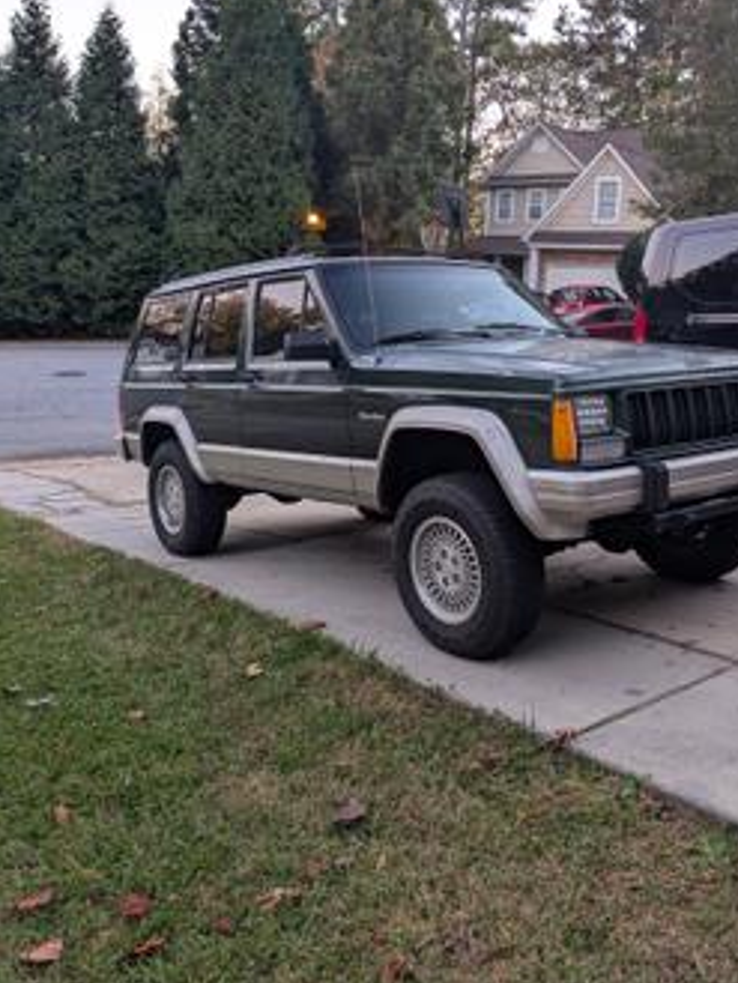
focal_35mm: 31
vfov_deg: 58.2
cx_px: 415
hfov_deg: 45.4
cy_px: 430
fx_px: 881
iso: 202
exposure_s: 1/60
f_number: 1.73
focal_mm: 4.38
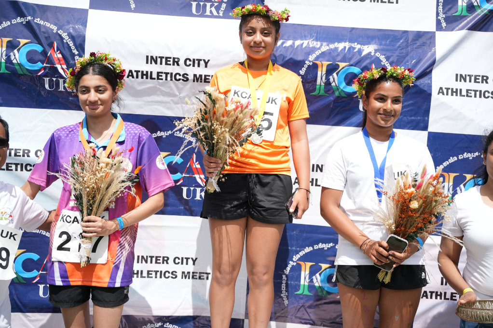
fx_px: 575
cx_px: 246
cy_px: 164
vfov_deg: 31.9
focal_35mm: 42
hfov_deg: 46.4
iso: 250
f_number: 2.8
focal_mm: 42
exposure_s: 1/4000
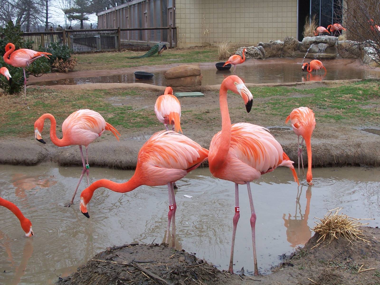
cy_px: 142
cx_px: 190
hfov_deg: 38.2
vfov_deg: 29.1
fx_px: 549
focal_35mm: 50
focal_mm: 8.6
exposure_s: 1/250
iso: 80
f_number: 3.4
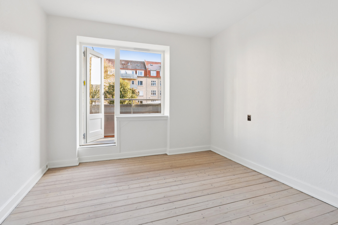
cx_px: 169
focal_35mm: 18
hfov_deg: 90.0
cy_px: 112
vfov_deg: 67.4
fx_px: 169
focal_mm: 18
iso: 640
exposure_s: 1/10
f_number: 11
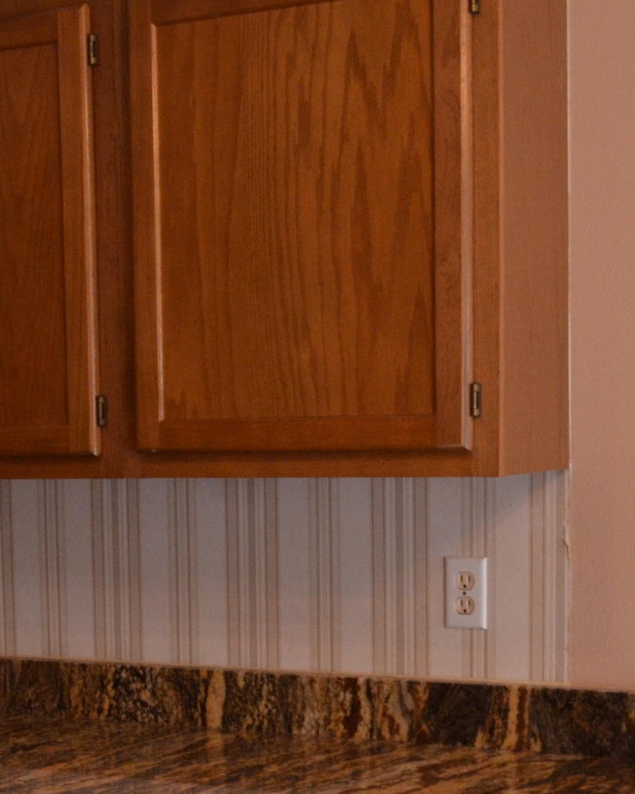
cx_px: -21
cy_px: 653
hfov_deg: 17.2
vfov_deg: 21.7
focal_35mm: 87
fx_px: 2044
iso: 1000
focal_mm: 20
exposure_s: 1/160
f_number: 3.8
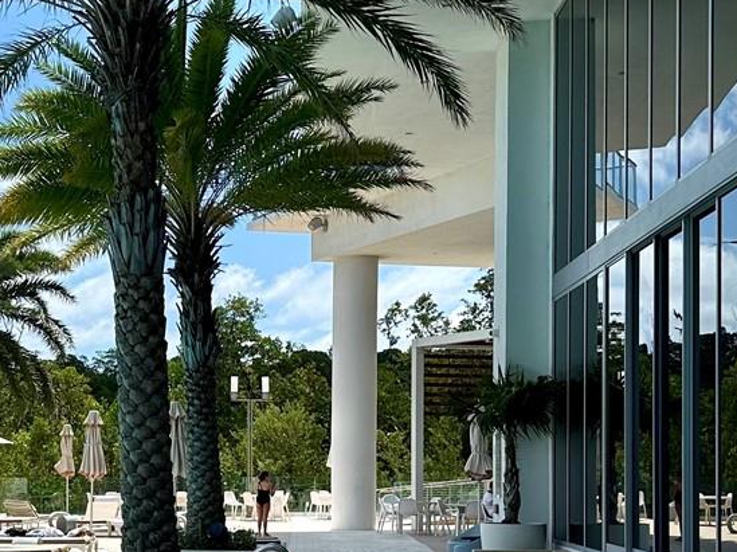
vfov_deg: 20.7
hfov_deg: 26.9
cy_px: 471
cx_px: 85
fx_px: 1489
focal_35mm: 70
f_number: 1.78
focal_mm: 6.86
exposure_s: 1/5848
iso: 80
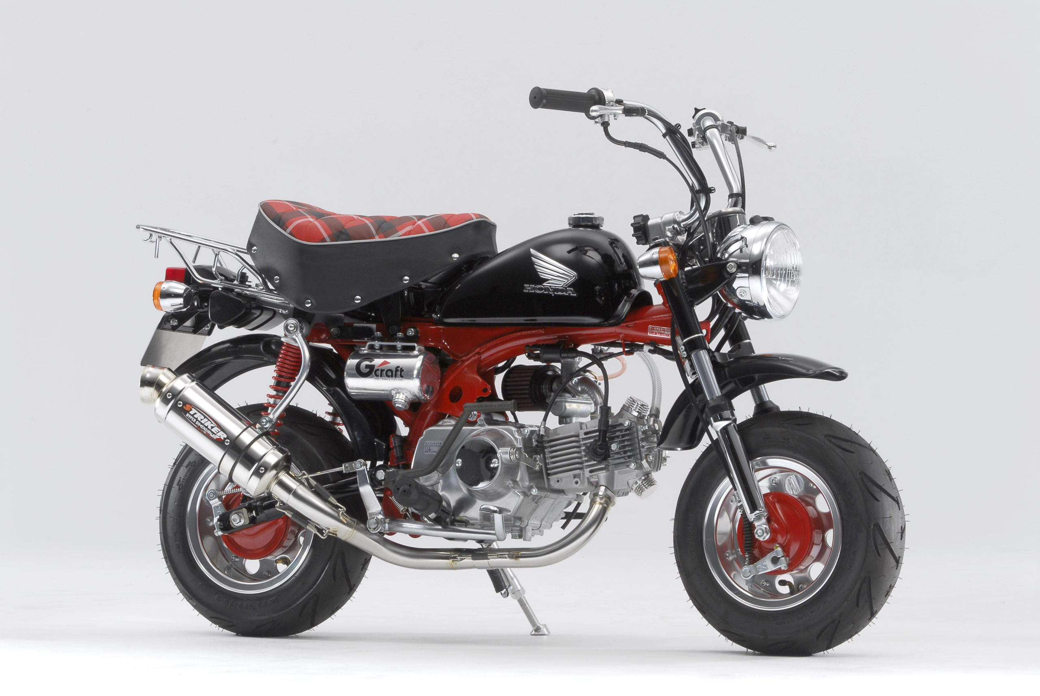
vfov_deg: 7.1
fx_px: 5640
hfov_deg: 10.5
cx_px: 520
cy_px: 348
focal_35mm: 195
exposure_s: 1/3
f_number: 16
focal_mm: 130
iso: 100
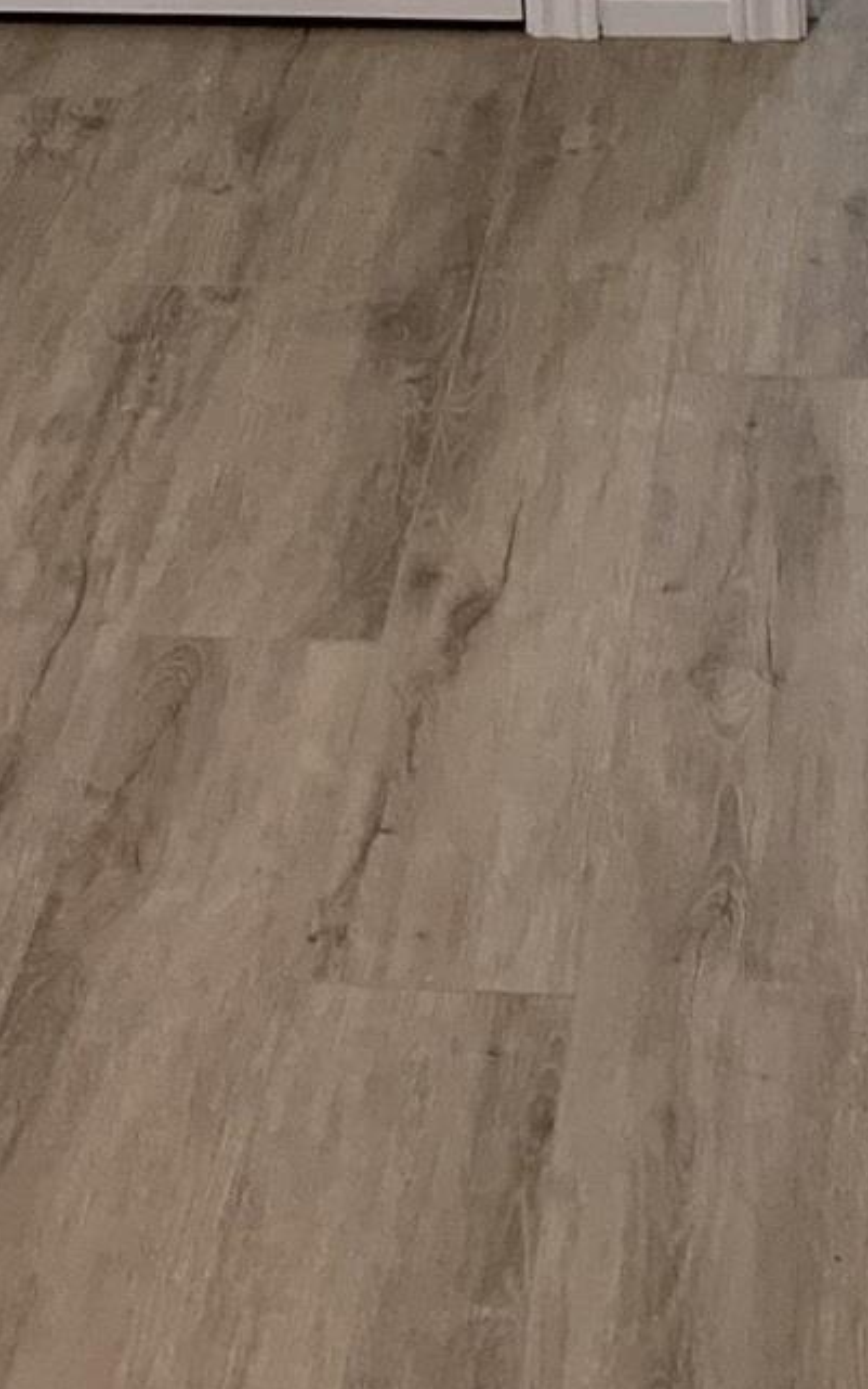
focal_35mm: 99
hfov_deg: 13.2
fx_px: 3745
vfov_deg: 18.0
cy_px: -873
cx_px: 468
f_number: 1.8
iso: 80
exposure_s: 1/60
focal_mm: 4.25
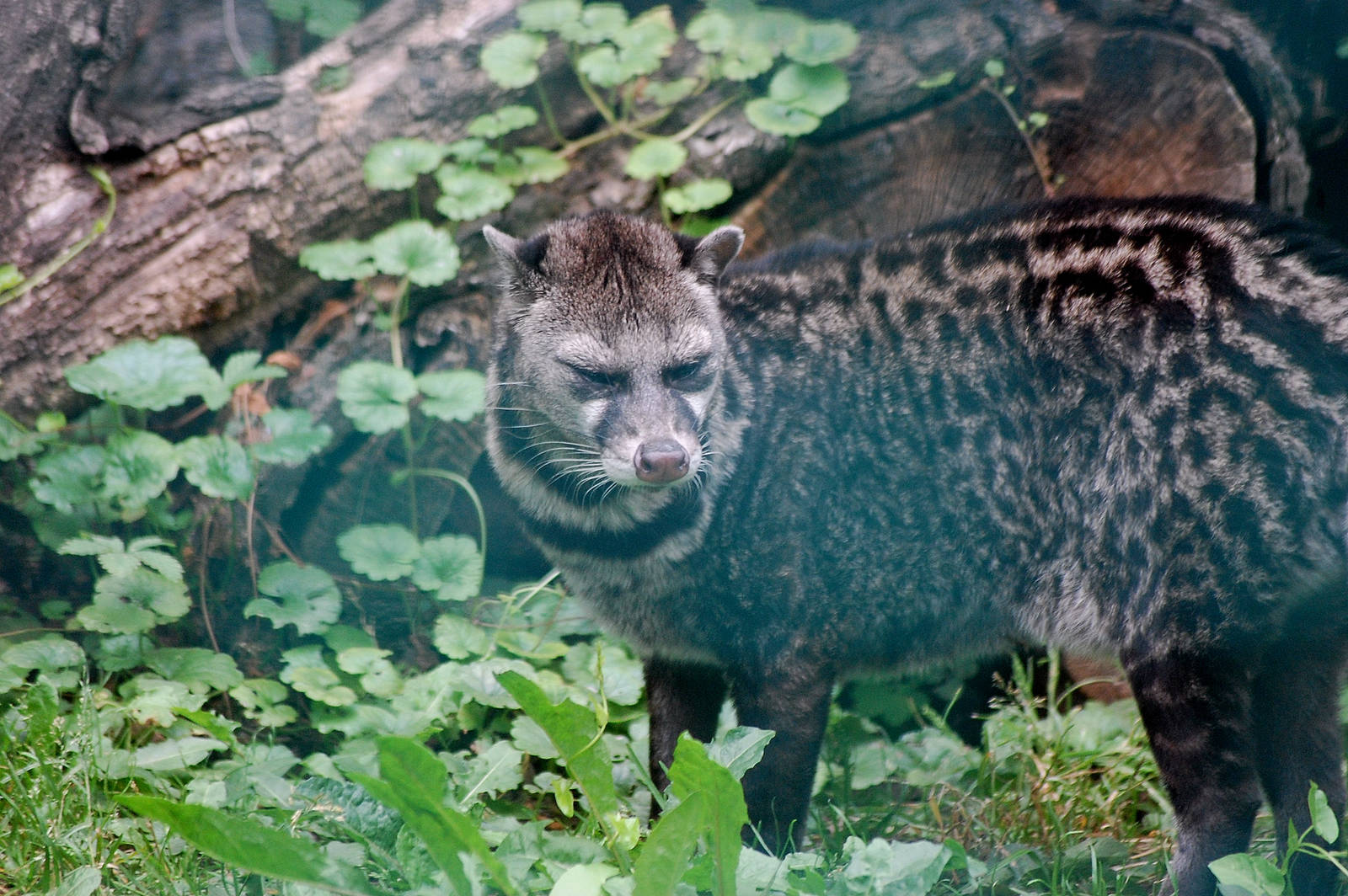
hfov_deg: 6.9
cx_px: 674
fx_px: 11224
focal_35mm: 300
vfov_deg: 4.6
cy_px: 448
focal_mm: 200
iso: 800
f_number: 5.6
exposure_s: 1/125
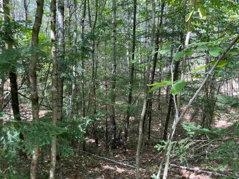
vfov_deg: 54.9
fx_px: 173
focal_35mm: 25
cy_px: 90
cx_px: 120
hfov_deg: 69.4
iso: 64
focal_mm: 5.1
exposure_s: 1/121
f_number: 1.6
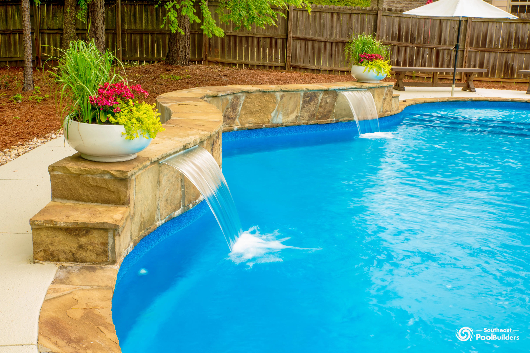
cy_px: 176
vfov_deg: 29.2
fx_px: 677
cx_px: 265
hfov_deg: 42.8
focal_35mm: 46
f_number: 22
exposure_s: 1/4
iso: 50
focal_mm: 46
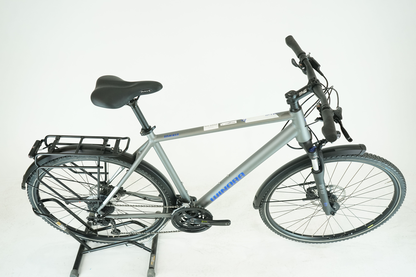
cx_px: 208
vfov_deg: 45.0
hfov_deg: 63.7
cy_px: 138
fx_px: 335
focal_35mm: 29
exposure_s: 1/200
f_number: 5.6
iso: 1600
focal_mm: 29
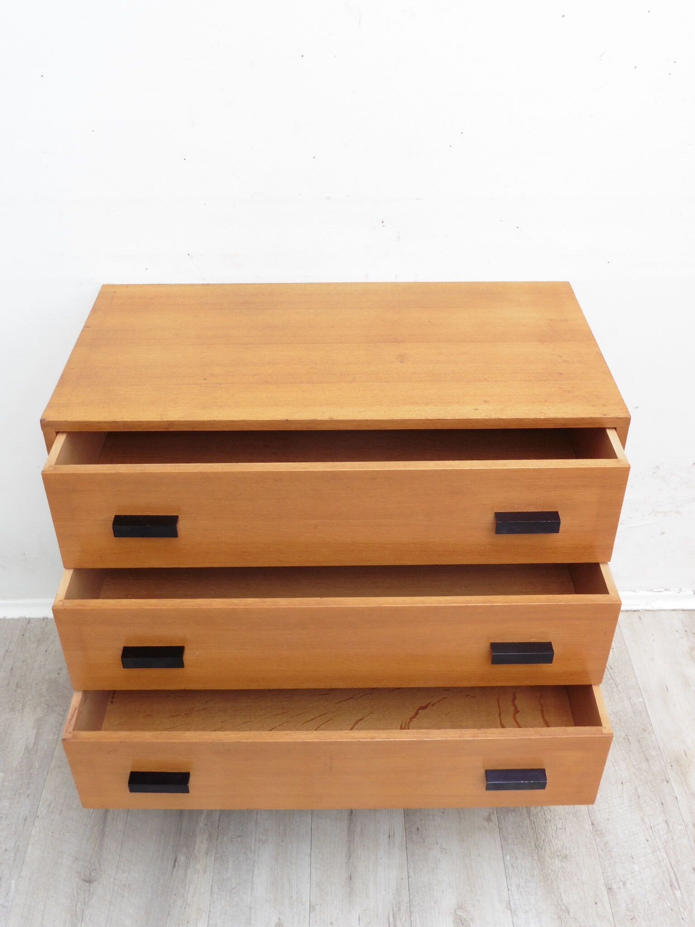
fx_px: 910
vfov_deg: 54.0
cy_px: 464
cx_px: 348
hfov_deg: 41.8
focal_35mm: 34
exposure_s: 1/60
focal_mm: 6.1
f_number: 3.7
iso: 125
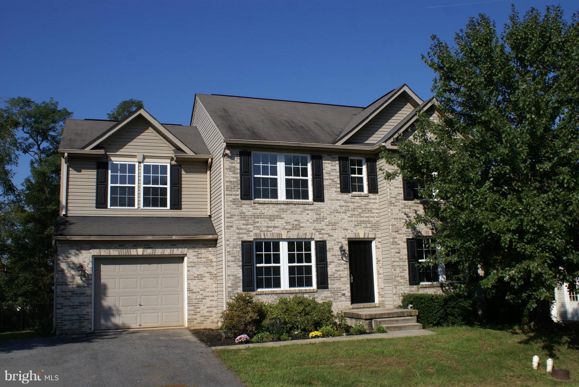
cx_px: 290
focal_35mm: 30
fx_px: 483
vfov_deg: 43.7
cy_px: 194
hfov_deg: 61.9
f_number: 10
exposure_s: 1/250
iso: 100
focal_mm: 20
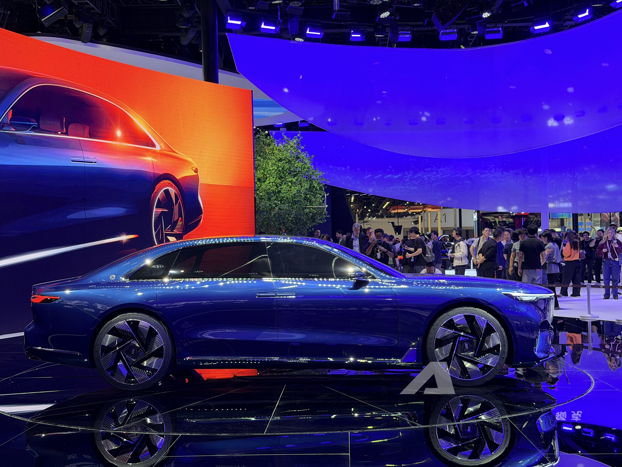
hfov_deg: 39.7
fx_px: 862
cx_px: 311
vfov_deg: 30.3
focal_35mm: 48
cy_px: 234
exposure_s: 1/100
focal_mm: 6.76
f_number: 1.78
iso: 80
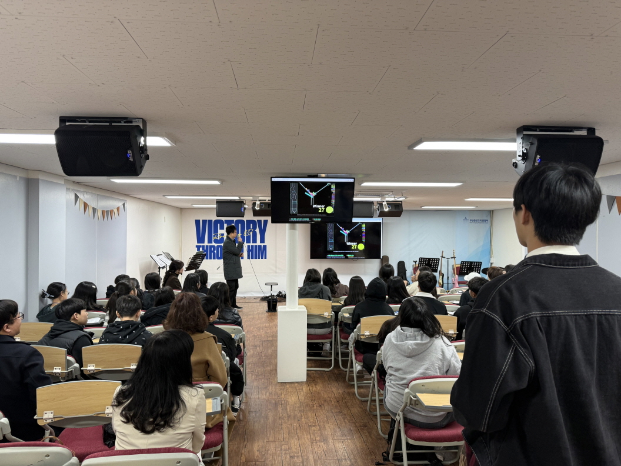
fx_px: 431
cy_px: 233
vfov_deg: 56.8
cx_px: 310
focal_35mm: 24
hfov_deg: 71.6
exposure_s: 1/60
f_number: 1.78
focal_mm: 6.76
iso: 100
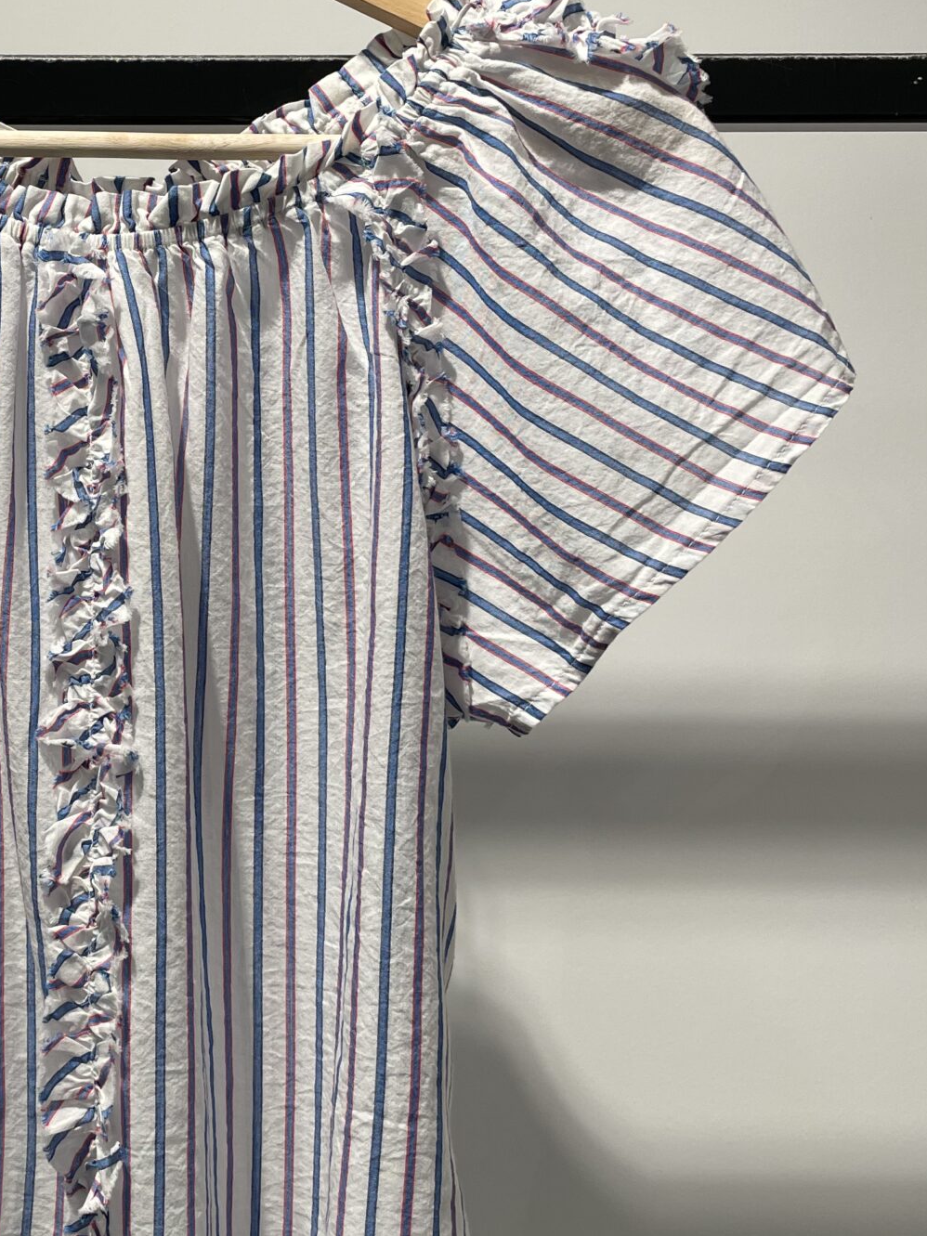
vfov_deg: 38.1
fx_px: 1786
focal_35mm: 50
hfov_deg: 28.1
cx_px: 109
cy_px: 502
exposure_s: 1/136
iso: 32
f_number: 1.6
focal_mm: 4.2
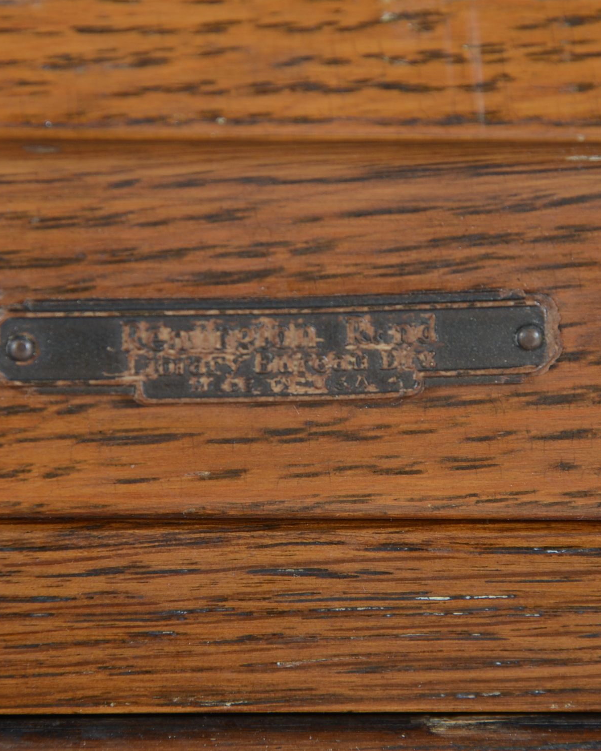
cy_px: 361
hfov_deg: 6.3
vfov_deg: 7.9
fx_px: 5420
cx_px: 340
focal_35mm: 244
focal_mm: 105
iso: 160
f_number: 7.1
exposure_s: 1/60
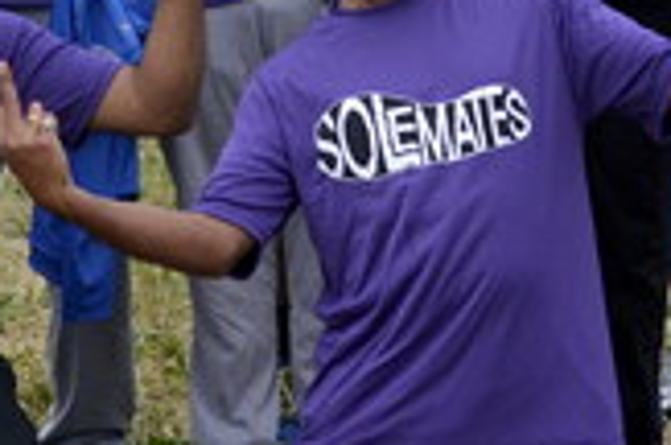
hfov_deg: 10.4
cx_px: 408
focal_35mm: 199
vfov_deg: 6.7
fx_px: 3702
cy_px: -295
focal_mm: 30
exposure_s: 1/60
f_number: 4.5
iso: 500
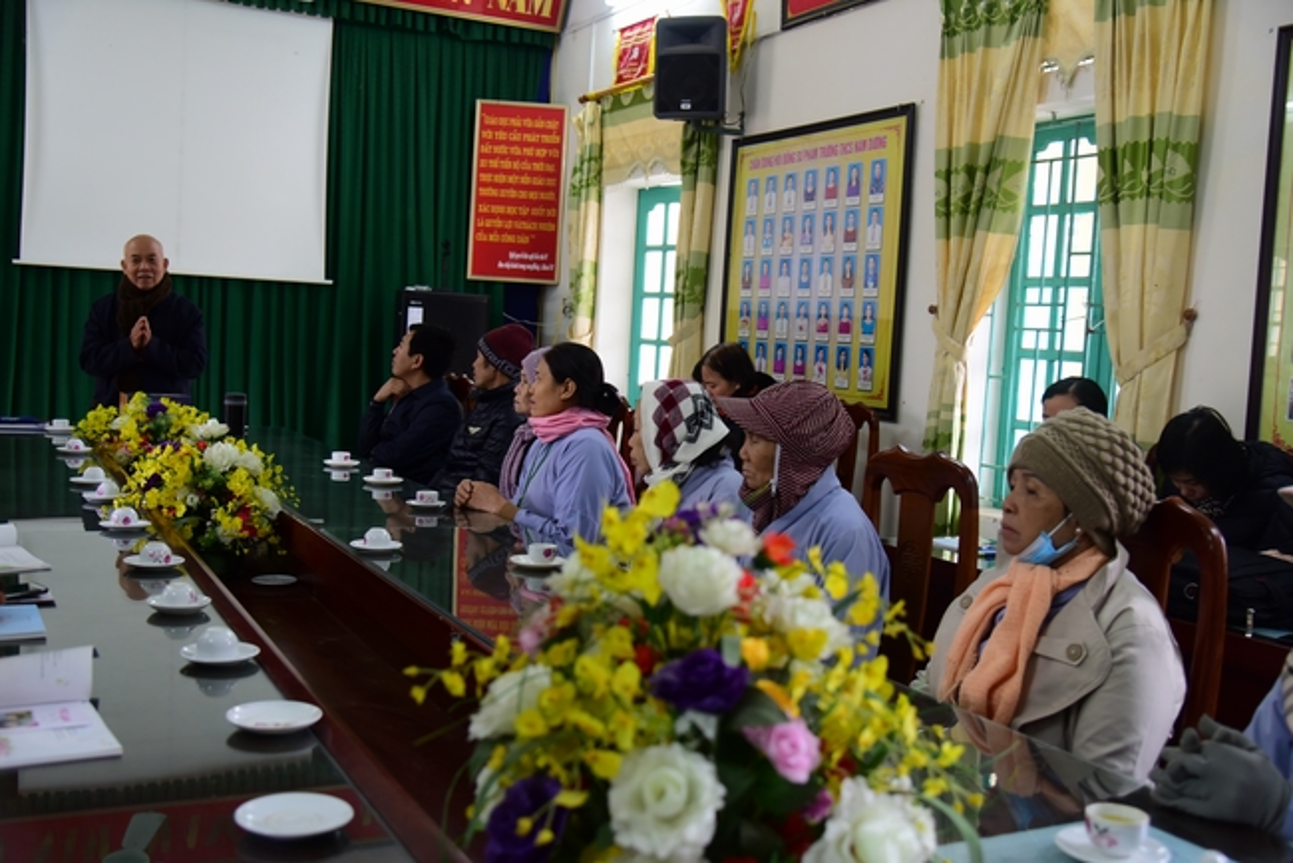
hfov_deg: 50.7
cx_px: 646
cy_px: 432
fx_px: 1365
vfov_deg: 35.1
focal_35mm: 38
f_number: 4
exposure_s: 1/40
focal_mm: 38
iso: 1000
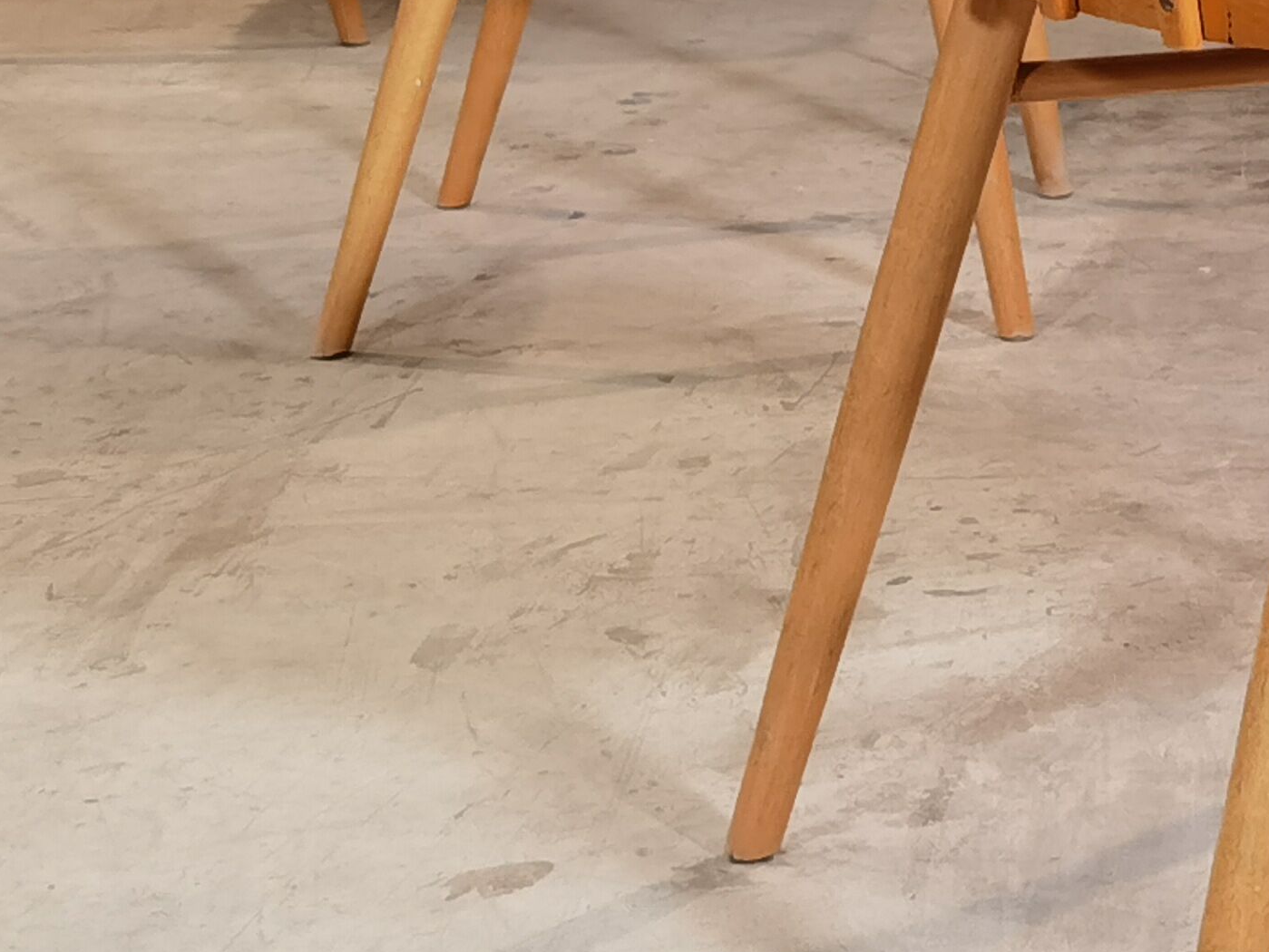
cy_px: 5
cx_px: 1215
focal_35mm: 120
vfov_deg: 12.2
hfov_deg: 16.1
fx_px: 4400
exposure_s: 1/50
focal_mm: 6.71
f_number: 1.9
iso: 125
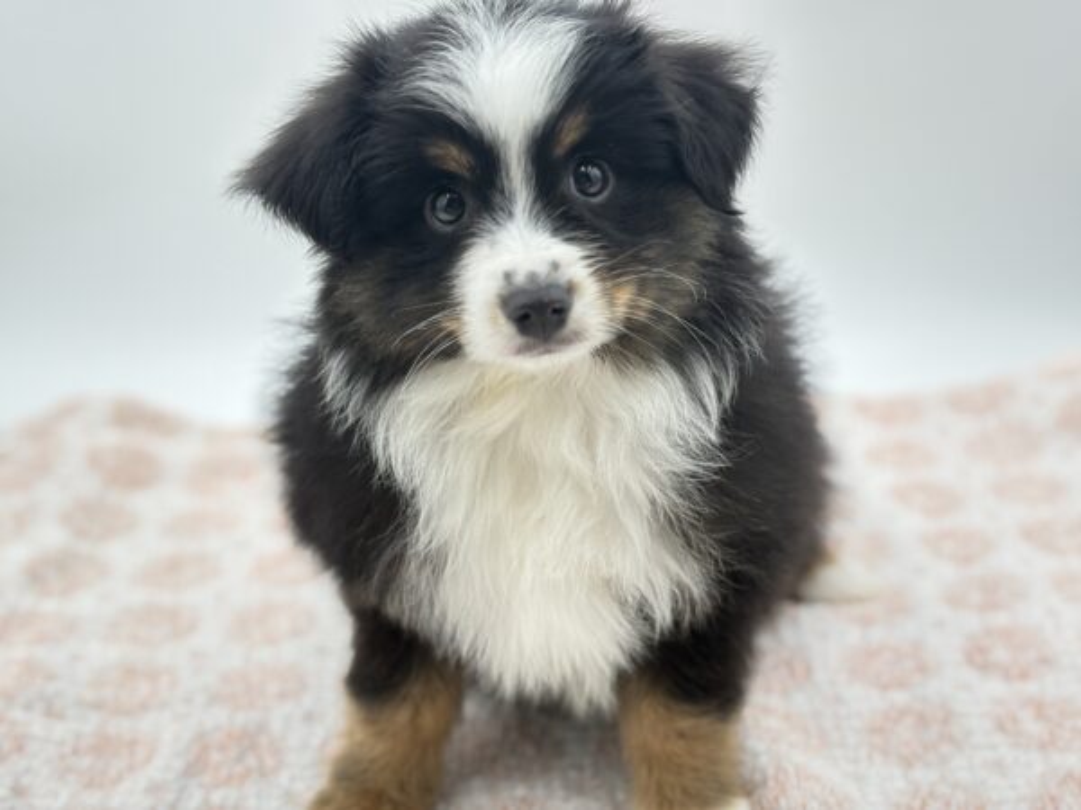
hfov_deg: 36.8
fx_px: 1624
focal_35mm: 52
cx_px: 540
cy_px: 405
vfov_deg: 28.0
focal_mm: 5.96
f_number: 1.6
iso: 32
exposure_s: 1/205
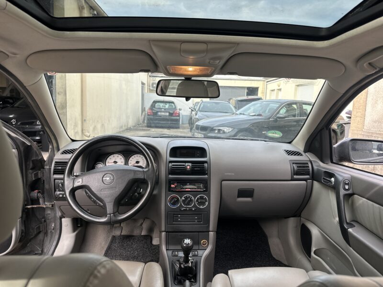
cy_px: 144
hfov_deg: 71.6
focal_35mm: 24
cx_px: 192
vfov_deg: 56.8
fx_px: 266
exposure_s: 1/379
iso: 80
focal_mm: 6.86
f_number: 1.78
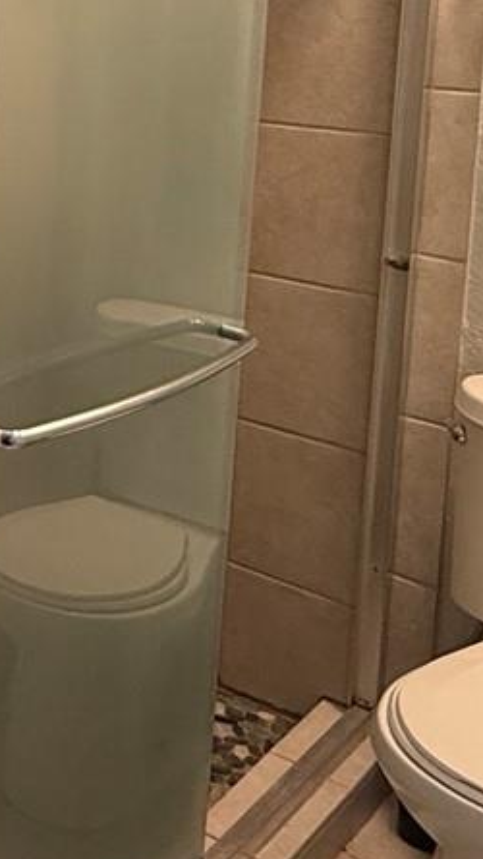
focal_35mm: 55
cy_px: 93
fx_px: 1251
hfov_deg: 18.5
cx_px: -303
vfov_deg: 35.7
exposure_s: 1/60
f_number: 2.2
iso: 200
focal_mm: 2.22
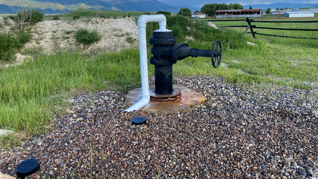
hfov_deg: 66.1
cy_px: 60
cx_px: 161
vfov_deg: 39.7
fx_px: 245
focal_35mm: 29
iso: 32
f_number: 1.8
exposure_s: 1/757
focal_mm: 4.25
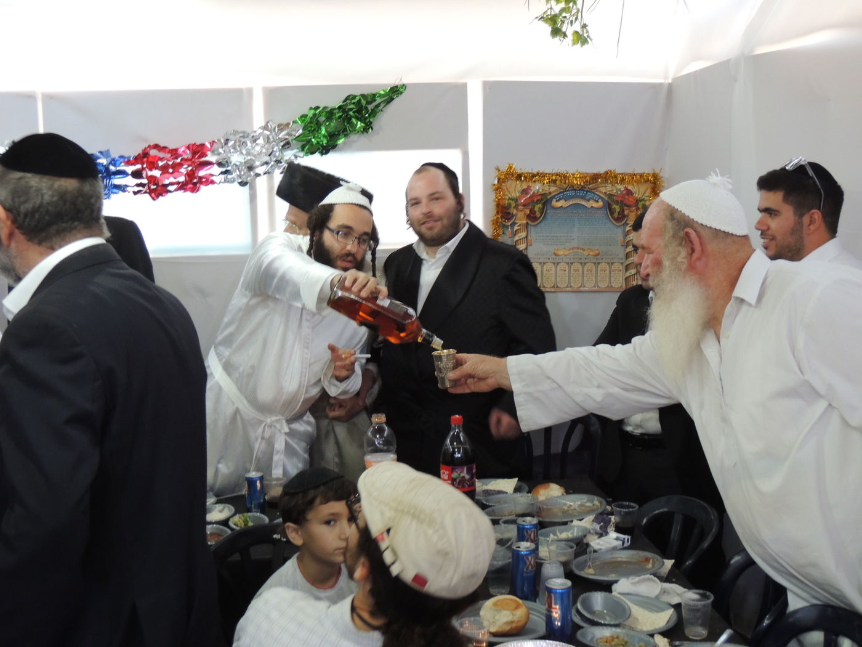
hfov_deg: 43.9
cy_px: 324
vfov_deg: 33.6
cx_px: 431
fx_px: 1071
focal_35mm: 43
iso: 400
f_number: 3.4
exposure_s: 1/20
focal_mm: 7.6
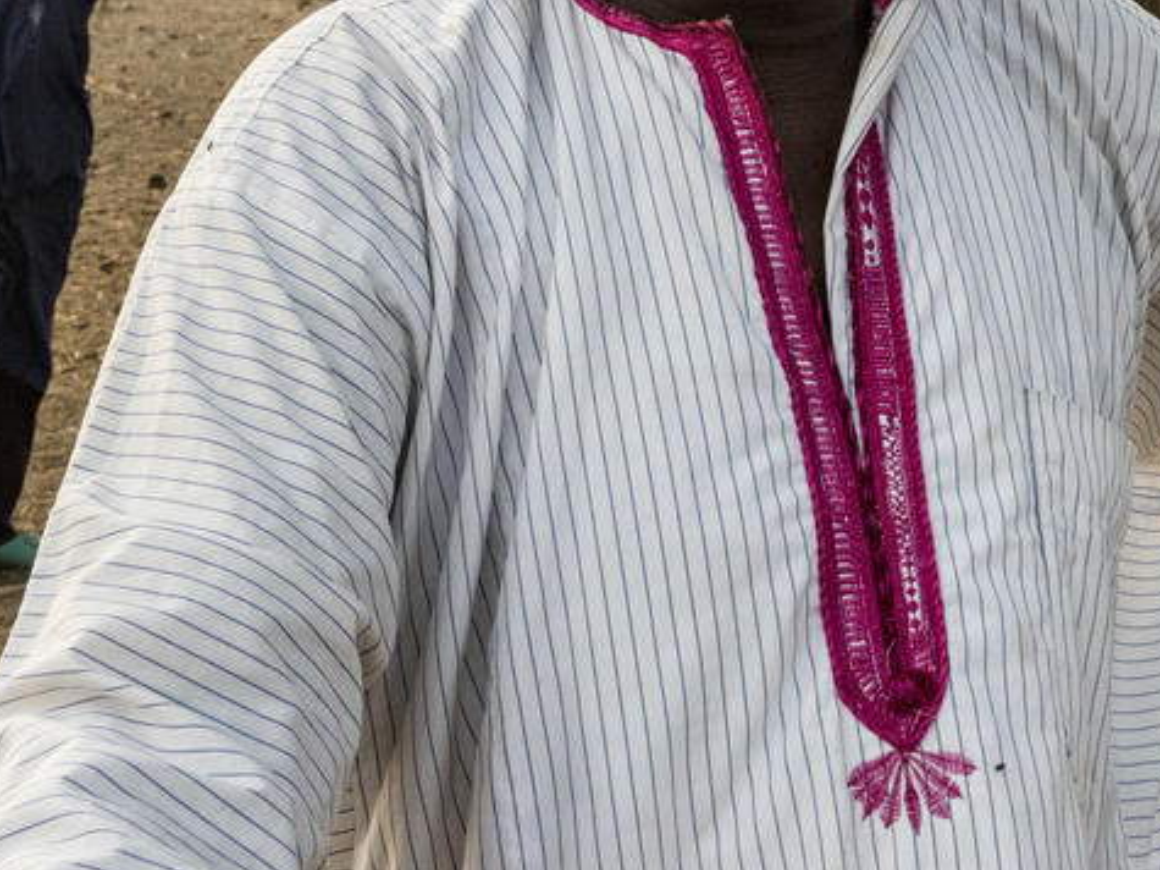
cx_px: 745
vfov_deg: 16.8
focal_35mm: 85
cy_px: -99
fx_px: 2848
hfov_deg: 23.0
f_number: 16
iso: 2000
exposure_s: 1/200
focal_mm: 35
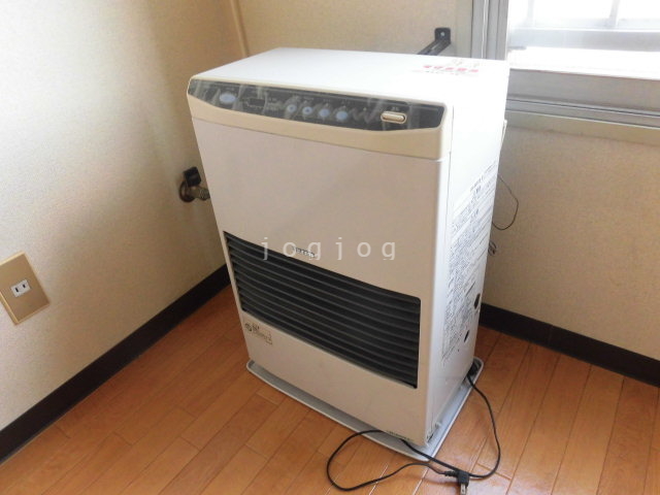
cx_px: 330
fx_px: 458
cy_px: 248
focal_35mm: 24
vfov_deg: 56.8
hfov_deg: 71.6
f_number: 3.1
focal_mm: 4.3
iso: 200
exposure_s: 1/60
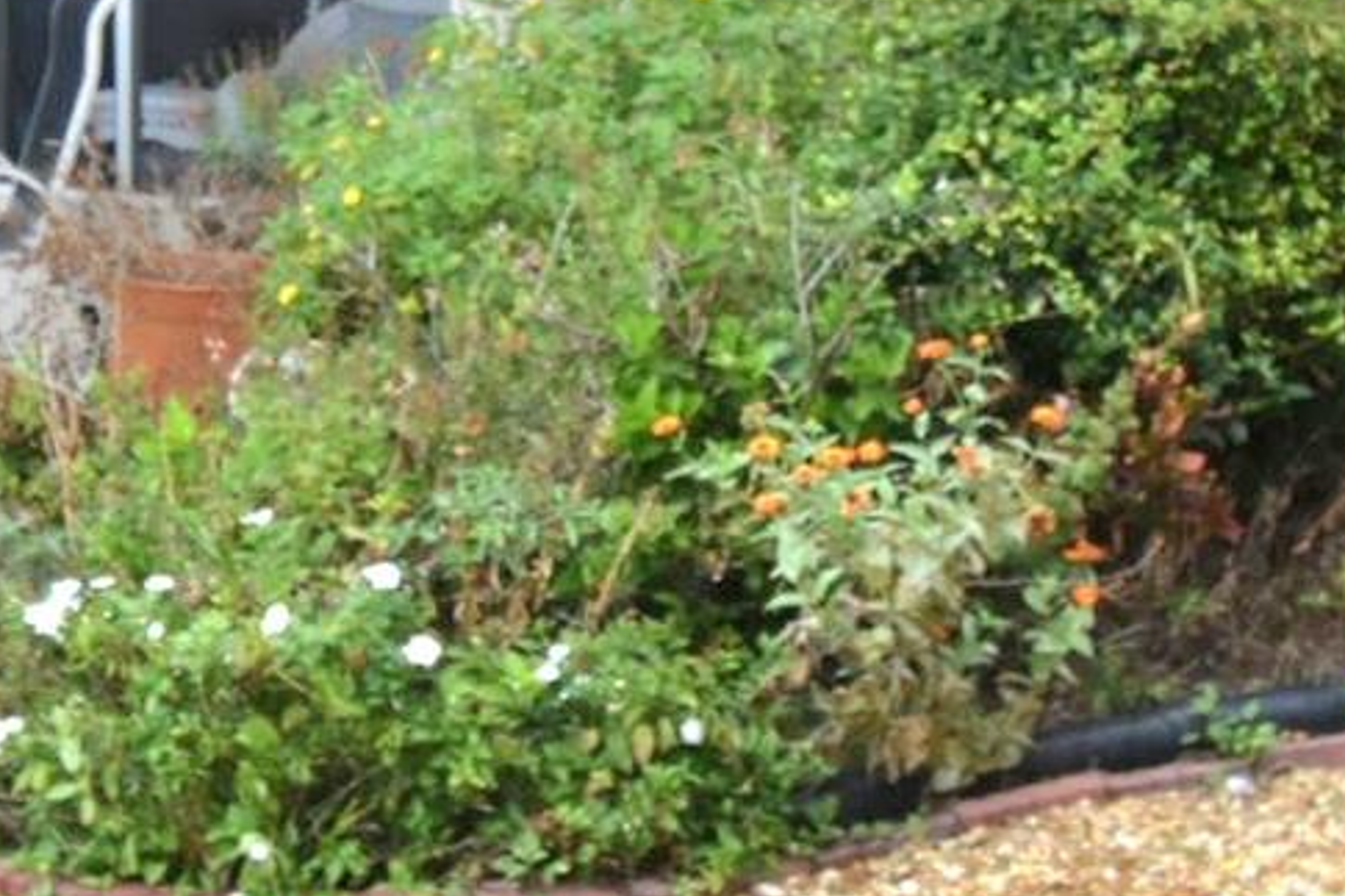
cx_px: 233
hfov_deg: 20.3
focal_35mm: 99
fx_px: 3697
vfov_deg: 13.7
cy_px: 150
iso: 400
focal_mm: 20
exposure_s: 1/200
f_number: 7.1
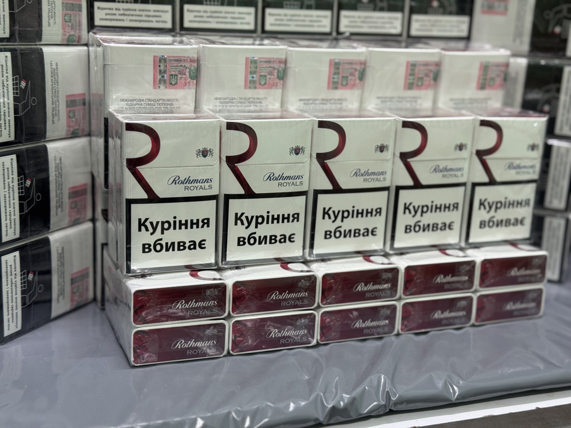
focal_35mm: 48
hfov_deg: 39.7
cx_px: 286
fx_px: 792
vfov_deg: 30.3
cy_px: 214
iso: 200
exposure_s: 1/60
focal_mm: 6.76
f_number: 1.78
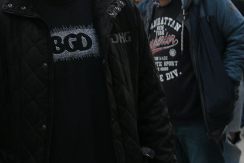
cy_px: 31
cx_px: 30
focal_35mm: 110
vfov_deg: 12.4
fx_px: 745
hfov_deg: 18.3
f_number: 4
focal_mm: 38
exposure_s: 1/100
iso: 2500
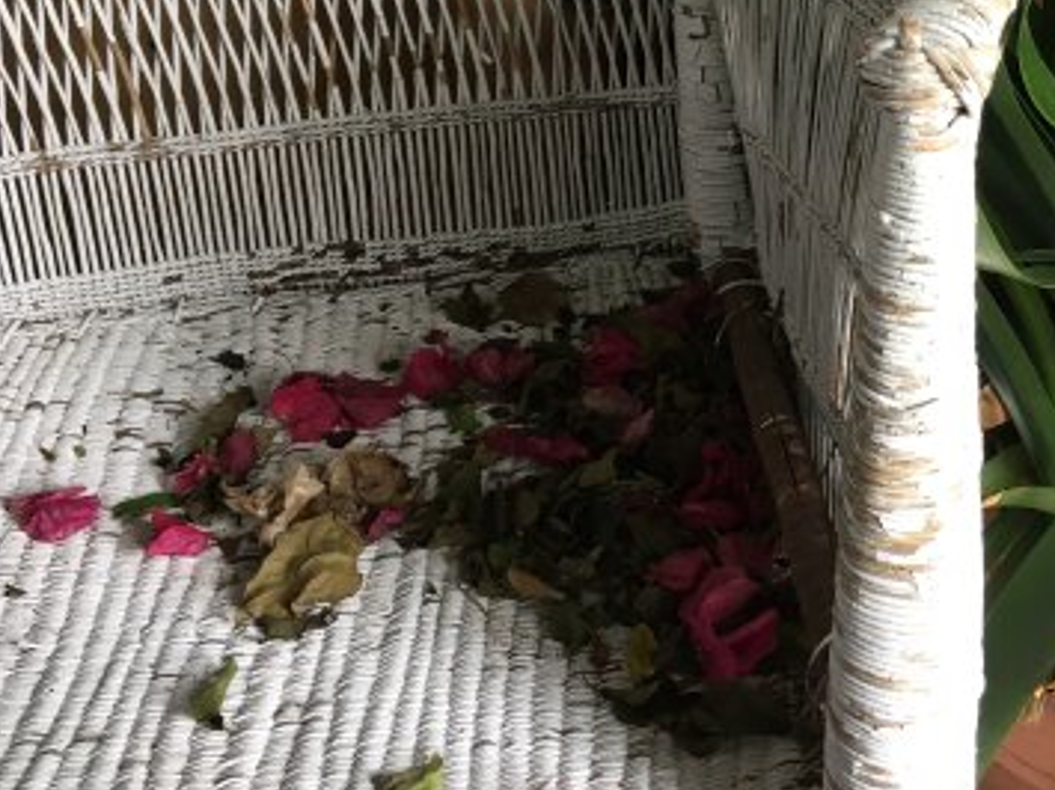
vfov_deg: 28.5
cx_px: 850
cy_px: 168
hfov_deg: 36.8
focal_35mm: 50
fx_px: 1523
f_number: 2.2
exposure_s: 1/30
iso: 32
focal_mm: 4.15
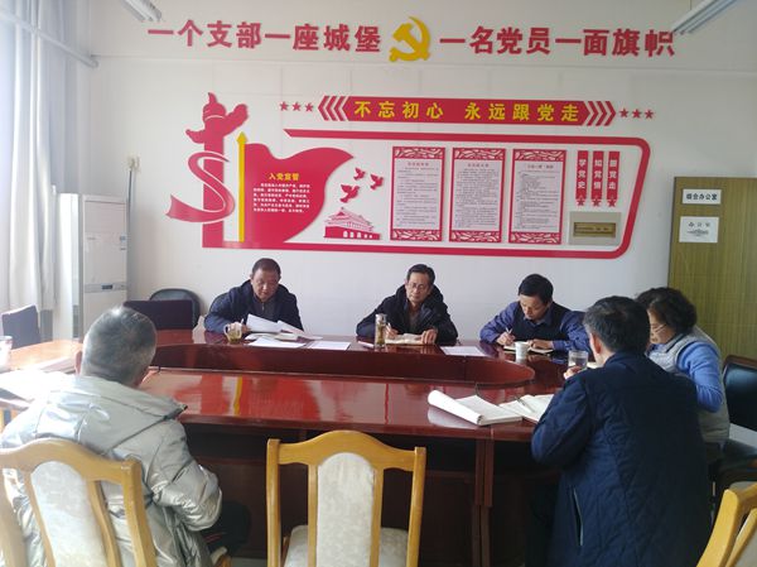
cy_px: 284
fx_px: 568
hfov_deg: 67.3
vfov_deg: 53.0
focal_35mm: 26
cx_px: 378
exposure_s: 1/40
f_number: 2.2
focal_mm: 3.83
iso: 107
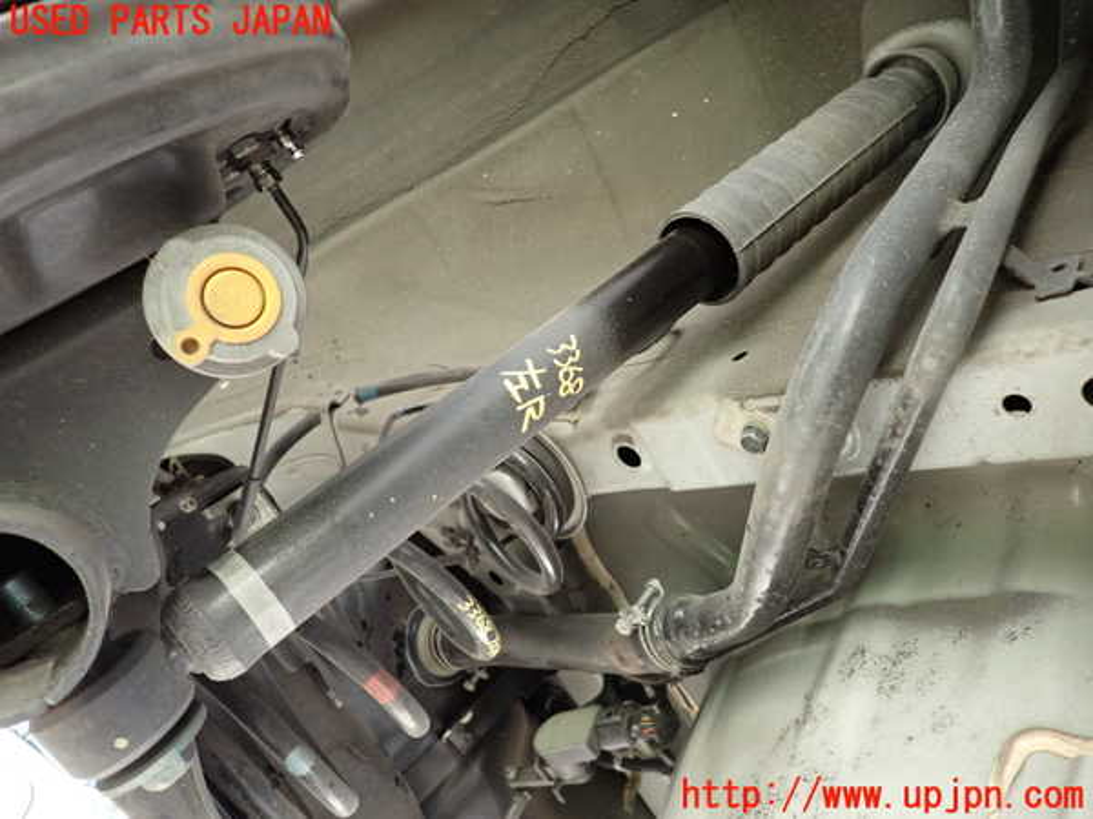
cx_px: 546
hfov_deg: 69.4
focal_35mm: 25
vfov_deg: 54.9
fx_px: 789
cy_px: 410
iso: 320
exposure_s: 1/125
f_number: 2
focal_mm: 4.5
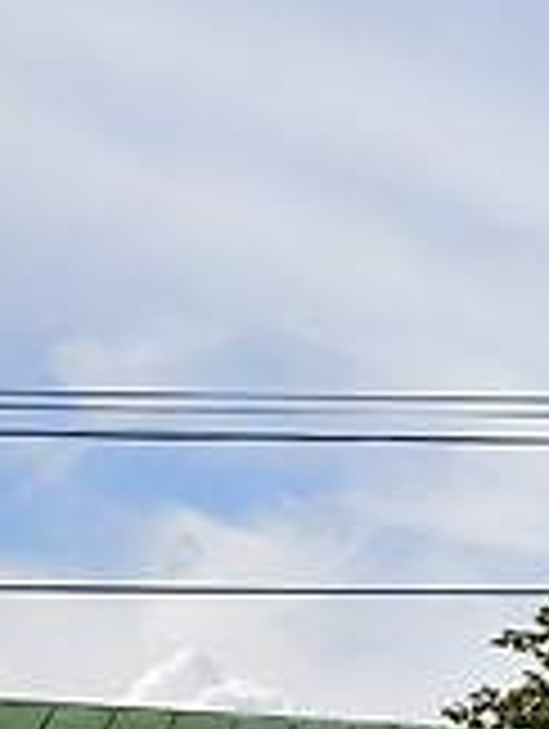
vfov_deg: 11.4
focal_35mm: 170
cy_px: 860
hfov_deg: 7.1
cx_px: 2012
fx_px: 3585
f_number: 1.57
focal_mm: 6.54
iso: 72
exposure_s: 1/3906
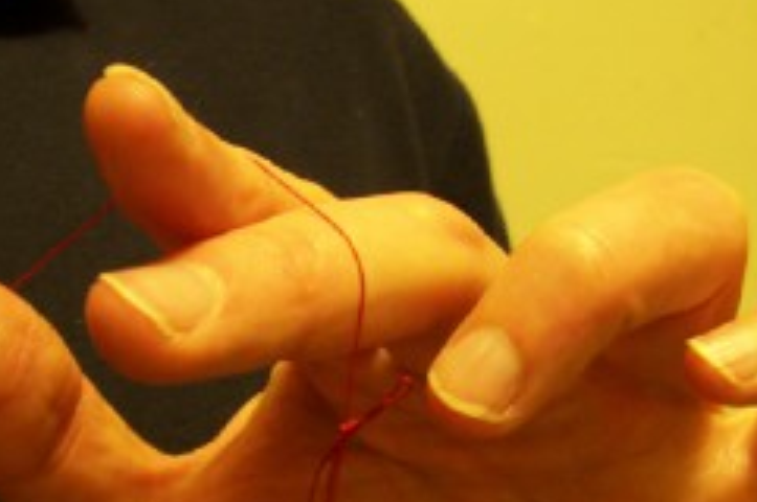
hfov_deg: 31.4
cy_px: 549
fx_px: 1344
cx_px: 352
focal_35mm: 64
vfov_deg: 20.2
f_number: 2.8
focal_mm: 5.6
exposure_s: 1/10
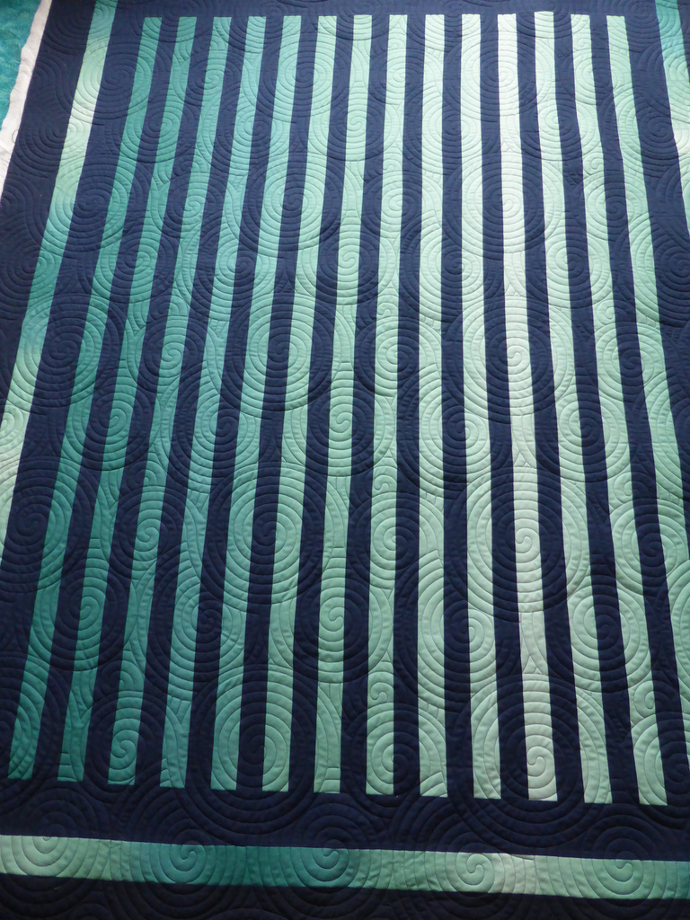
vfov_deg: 69.4
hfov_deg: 54.9
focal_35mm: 25
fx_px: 664
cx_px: 345
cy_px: 460
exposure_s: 1/25
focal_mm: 4.3
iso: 400
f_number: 3.3
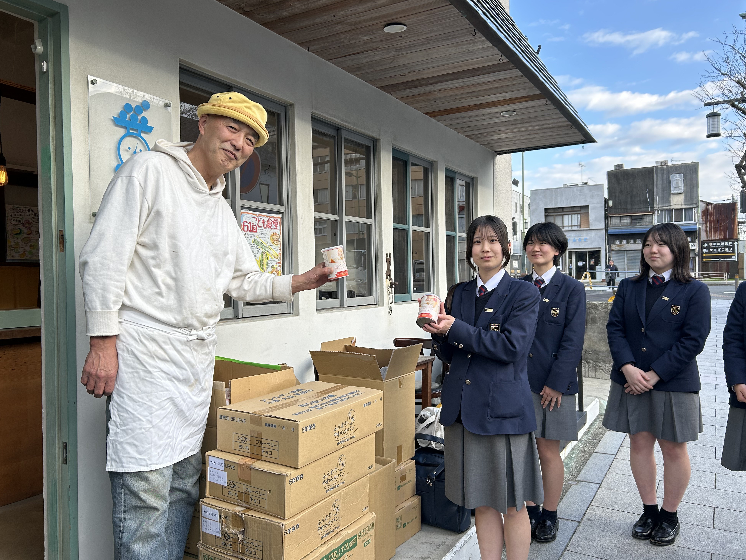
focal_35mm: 27
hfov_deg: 65.3
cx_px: 378
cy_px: 272
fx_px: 582
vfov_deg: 51.3
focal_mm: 5.7
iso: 50
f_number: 1.5
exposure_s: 1/738
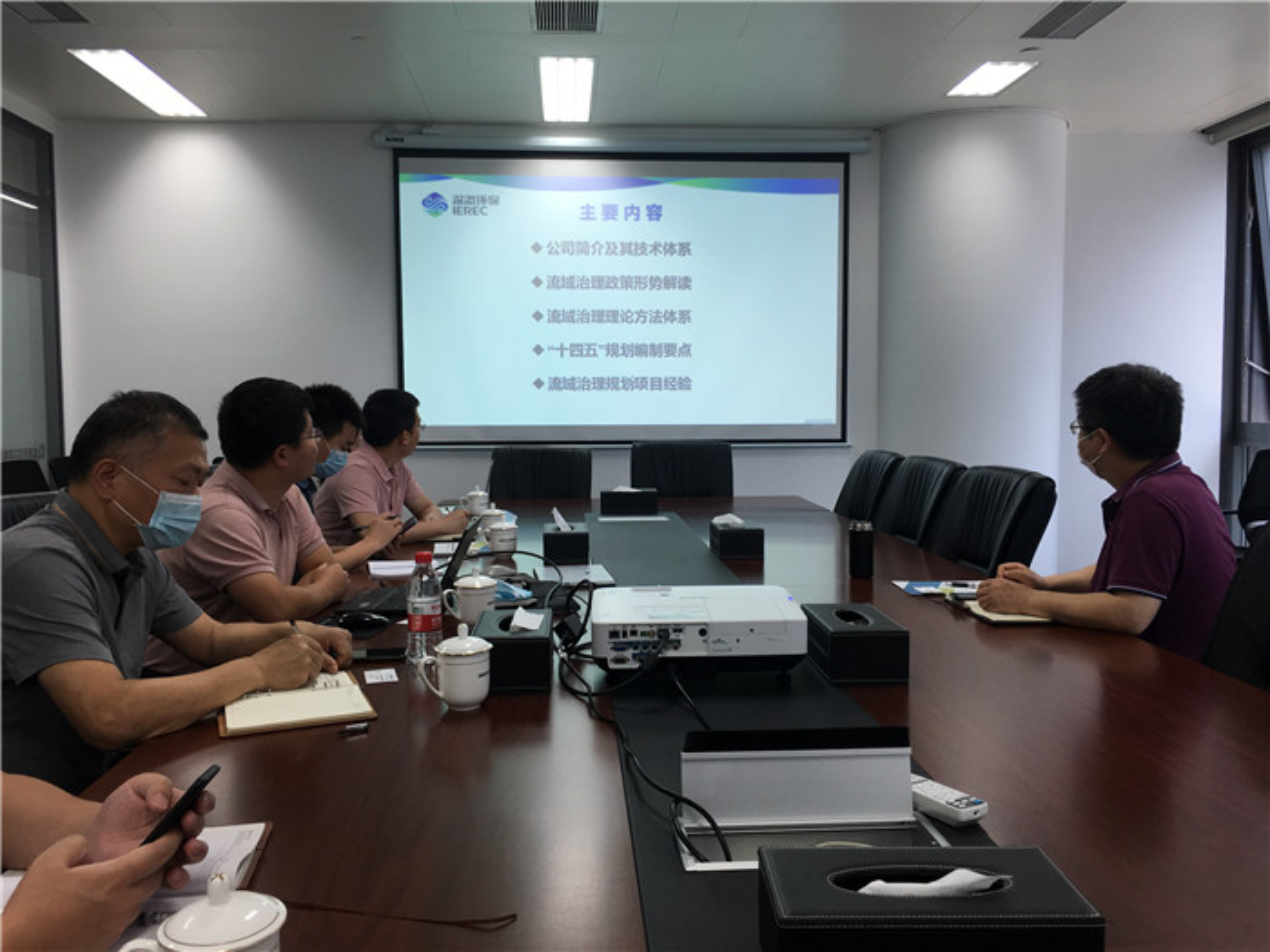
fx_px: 1064
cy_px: 476
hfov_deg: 61.7
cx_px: 635
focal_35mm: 29
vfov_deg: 48.2
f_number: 2.2
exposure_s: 1/50
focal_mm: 4.15
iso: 32
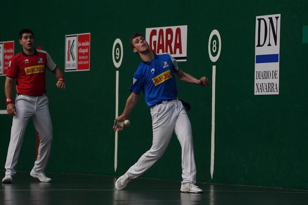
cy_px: 97
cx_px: 140
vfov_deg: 5.3
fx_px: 2215
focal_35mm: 259
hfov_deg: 8.0
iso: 4000
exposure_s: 1/1000
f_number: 5.6
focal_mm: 218
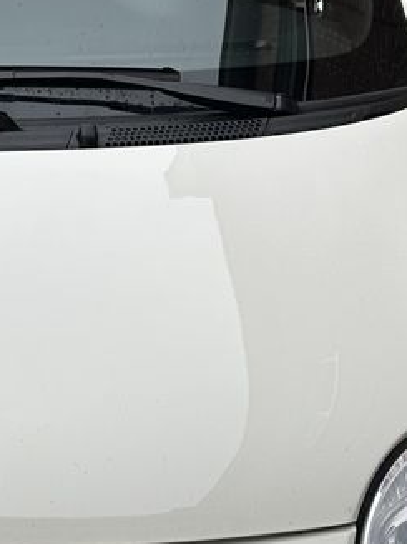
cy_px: 288
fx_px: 1380
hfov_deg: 16.4
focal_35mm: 88
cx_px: 0
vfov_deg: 22.3
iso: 80
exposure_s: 1/1289
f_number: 1.78
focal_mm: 6.86
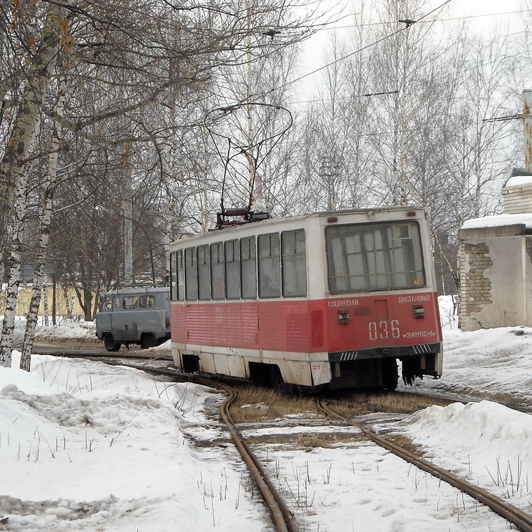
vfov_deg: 14.0
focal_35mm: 125
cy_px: 267
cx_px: 270
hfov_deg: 14.0
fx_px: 2173
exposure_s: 1/250
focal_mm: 17.1
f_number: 4.7
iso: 200
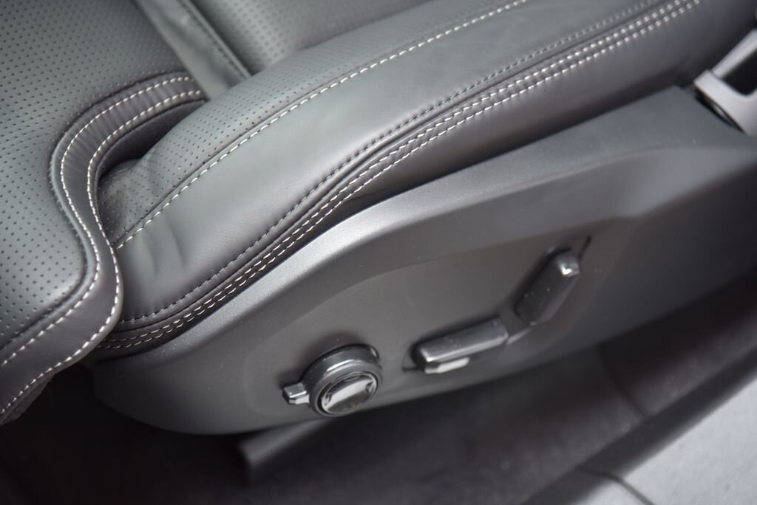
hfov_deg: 17.1
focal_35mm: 120
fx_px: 2525
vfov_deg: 11.4
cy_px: 252
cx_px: 378
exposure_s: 1/13
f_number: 4
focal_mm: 120
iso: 500
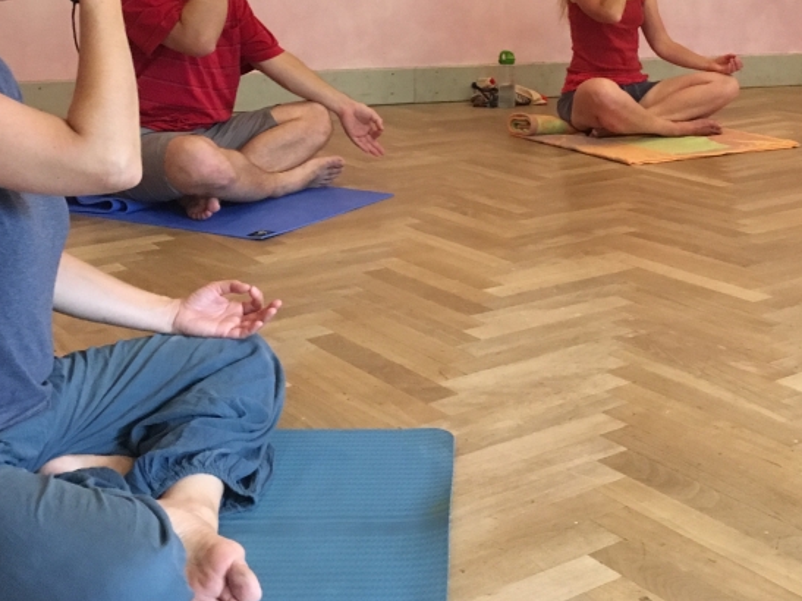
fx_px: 1228
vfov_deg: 26.7
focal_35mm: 53
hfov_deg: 36.1
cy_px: 81
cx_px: 477
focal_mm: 4.15
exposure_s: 1/25
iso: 200
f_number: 2.2
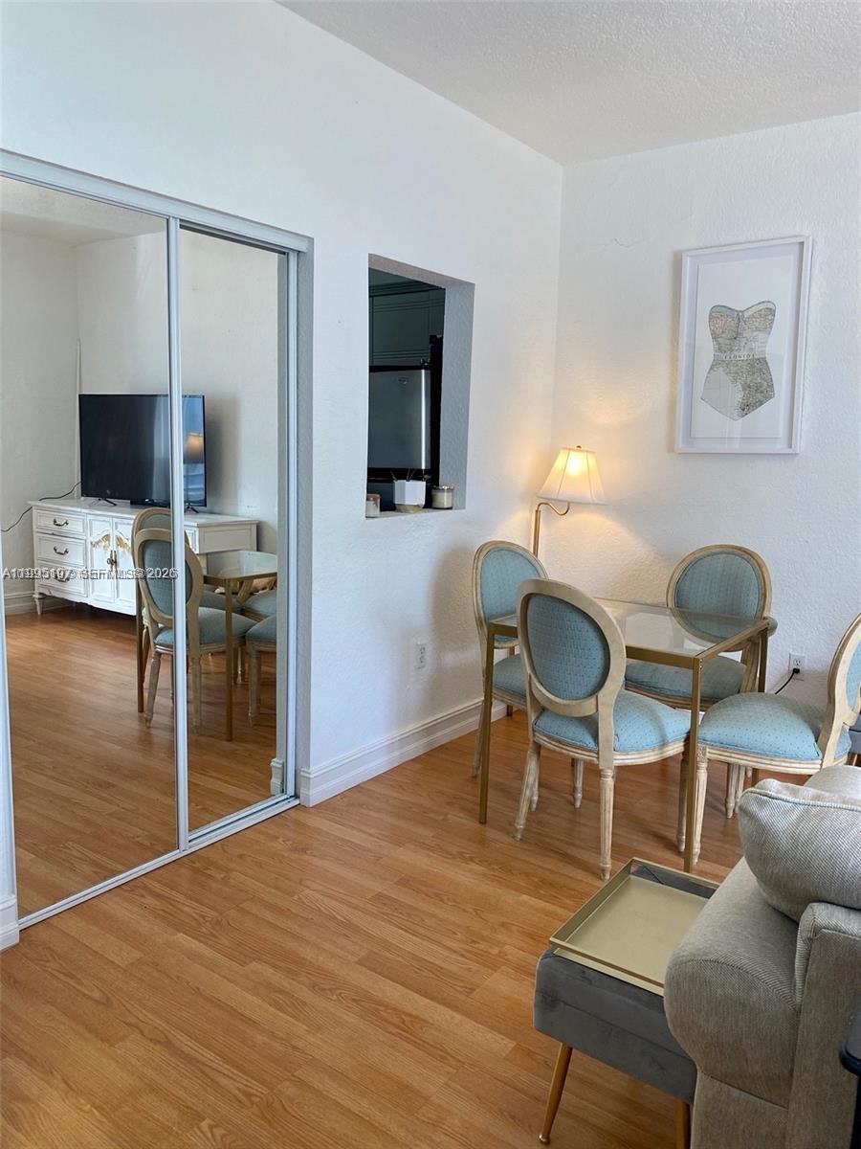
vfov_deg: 67.3
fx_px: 862
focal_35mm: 26
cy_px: 574
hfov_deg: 53.1
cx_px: 430
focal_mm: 4.25
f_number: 1.8
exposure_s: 1/120
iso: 80
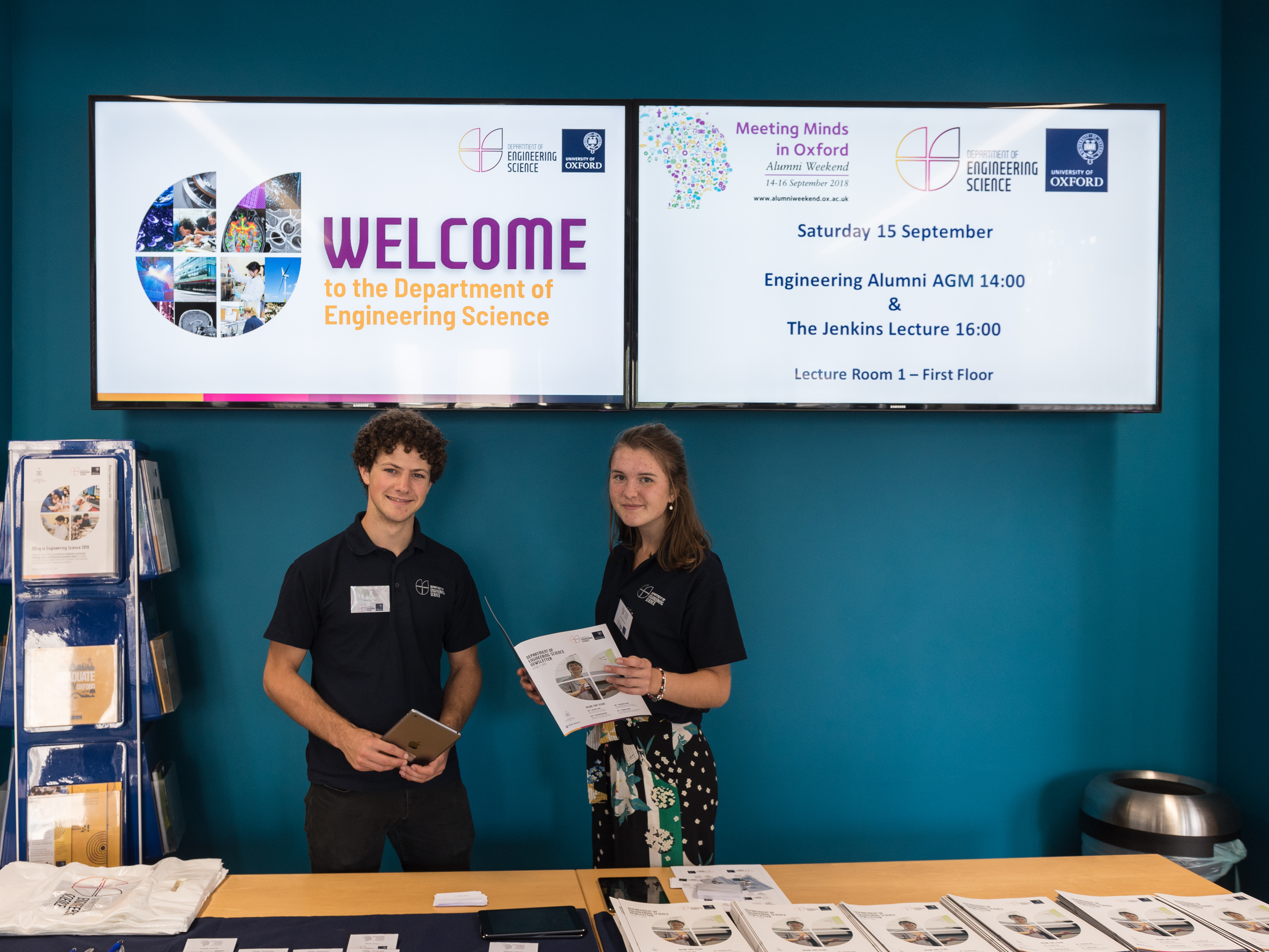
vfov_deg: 45.4
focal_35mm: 31
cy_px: 470
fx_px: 1136
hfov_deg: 58.2
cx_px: 552
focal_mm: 28
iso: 400
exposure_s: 1/40
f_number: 6.3
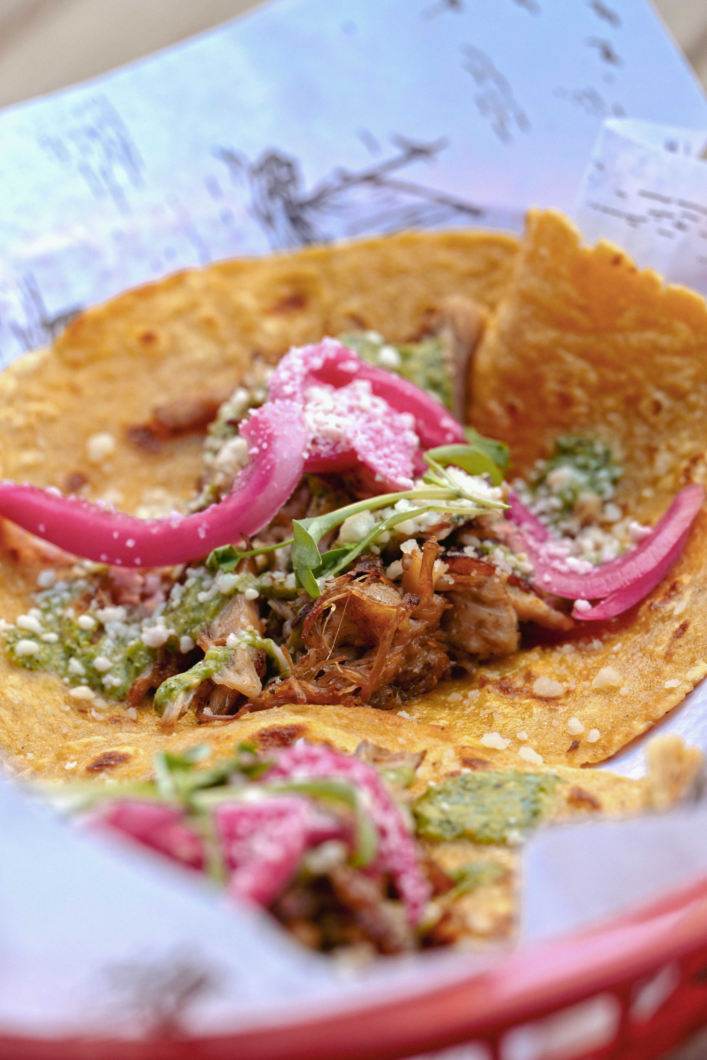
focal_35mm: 188
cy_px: 530
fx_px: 5538
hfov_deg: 7.3
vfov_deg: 10.9
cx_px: 354
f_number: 9
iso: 125
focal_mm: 188
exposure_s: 1/20
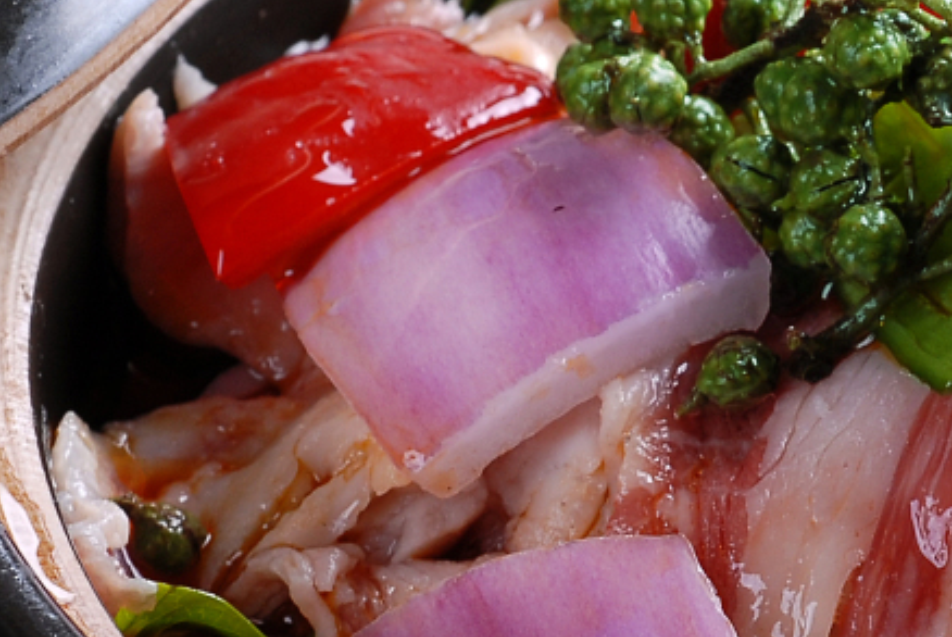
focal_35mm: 308
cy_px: 389
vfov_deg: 4.5
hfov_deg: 6.6
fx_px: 8153
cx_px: 1137
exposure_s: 1/125
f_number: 11
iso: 125
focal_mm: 60
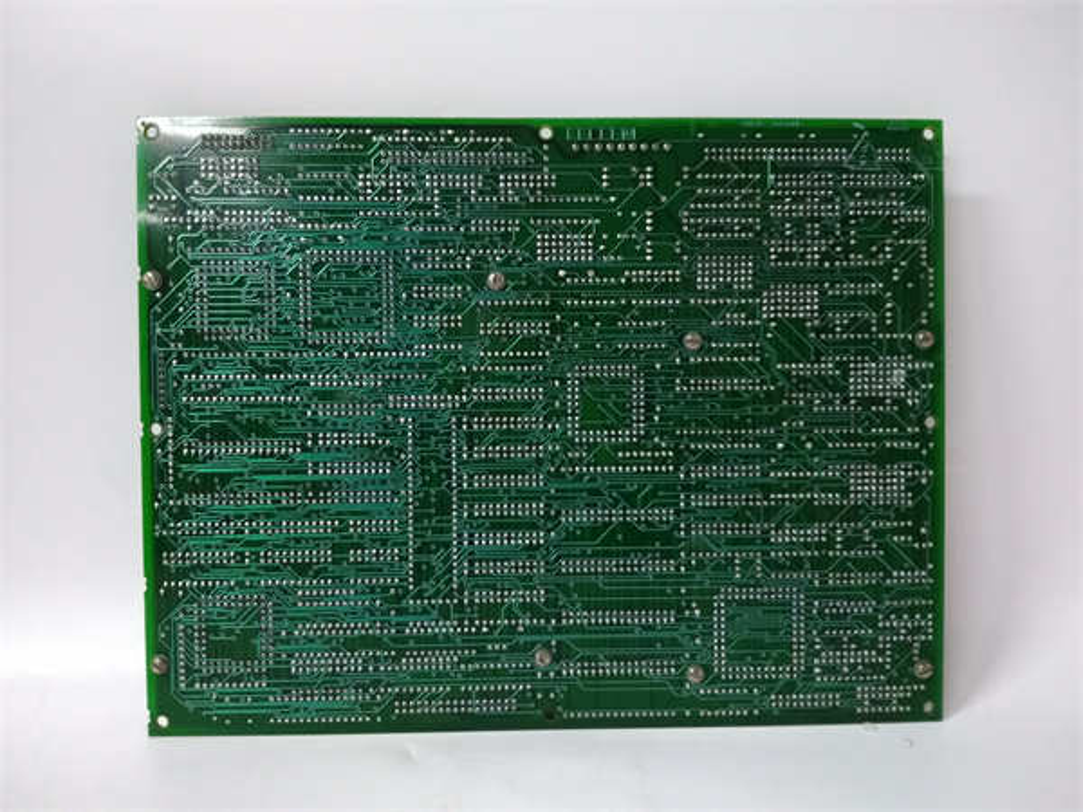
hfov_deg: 65.3
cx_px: 542
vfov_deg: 51.4
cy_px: 406
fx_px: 845
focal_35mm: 27
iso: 805
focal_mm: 3.79
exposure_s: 1/33
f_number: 2
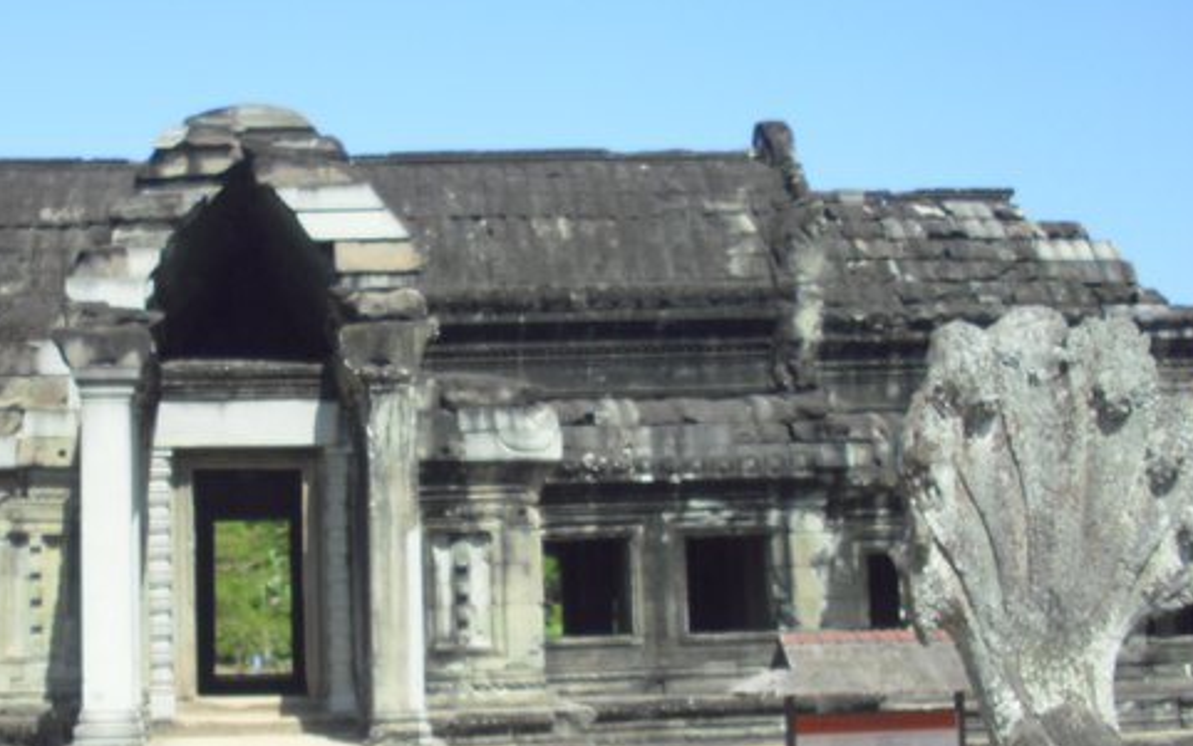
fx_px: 2179
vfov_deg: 19.4
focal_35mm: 67
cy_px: 476
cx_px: 347
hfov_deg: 30.3
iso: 100
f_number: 8
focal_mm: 6.2
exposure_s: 1/160
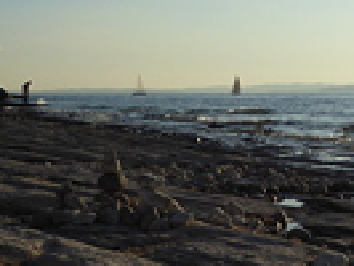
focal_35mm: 96
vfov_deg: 15.4
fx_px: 983
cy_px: 112
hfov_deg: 19.9
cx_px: 341
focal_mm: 5.4
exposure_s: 1/2000
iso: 100
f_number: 3.5
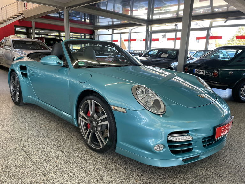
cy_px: 92
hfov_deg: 67.3
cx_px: 122
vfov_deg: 53.1
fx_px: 184
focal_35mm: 26
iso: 80
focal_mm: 4.2
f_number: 1.6
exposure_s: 1/100
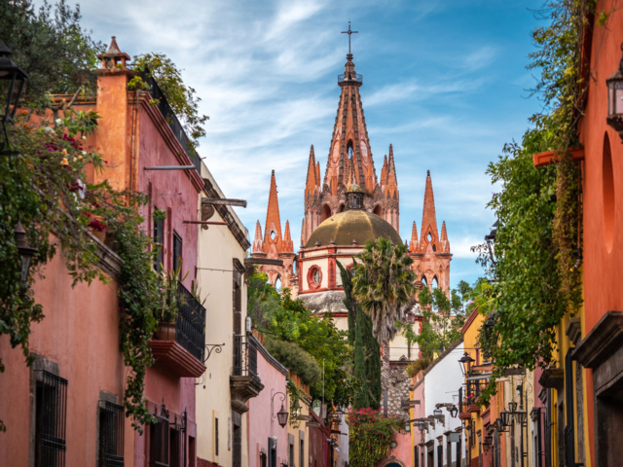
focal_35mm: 110
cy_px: 234
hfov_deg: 17.9
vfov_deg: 13.5
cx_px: 312
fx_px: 1980
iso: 200
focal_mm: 55
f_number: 4
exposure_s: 1/400
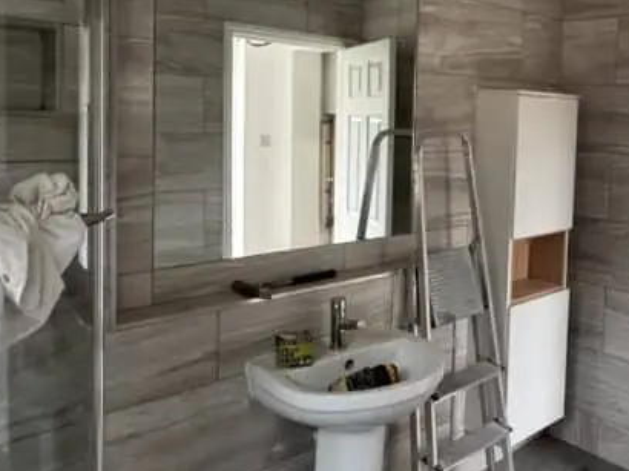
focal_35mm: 35
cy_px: 158
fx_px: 636
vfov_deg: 40.2
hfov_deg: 50.2
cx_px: 480
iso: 320
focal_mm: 2.22
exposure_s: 1/100
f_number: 2.2
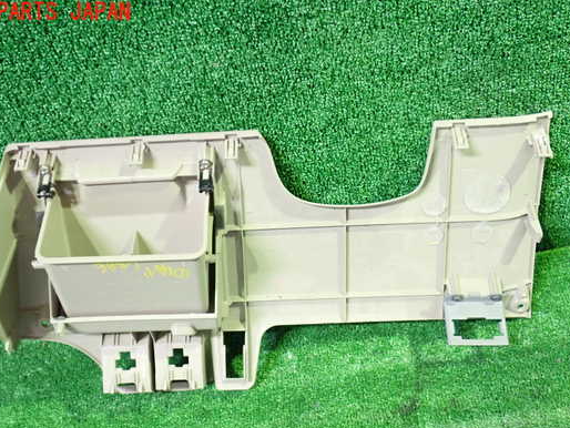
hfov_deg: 44.7
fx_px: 692
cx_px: 262
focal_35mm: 42
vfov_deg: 34.3
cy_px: 248
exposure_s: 1/25
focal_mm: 6.37
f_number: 2.5
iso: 800
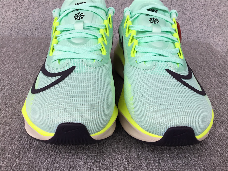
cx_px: 114
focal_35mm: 31
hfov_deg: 58.4
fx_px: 204
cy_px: 86
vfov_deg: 45.4
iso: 25
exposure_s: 1/139
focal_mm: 3.3
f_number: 2.4
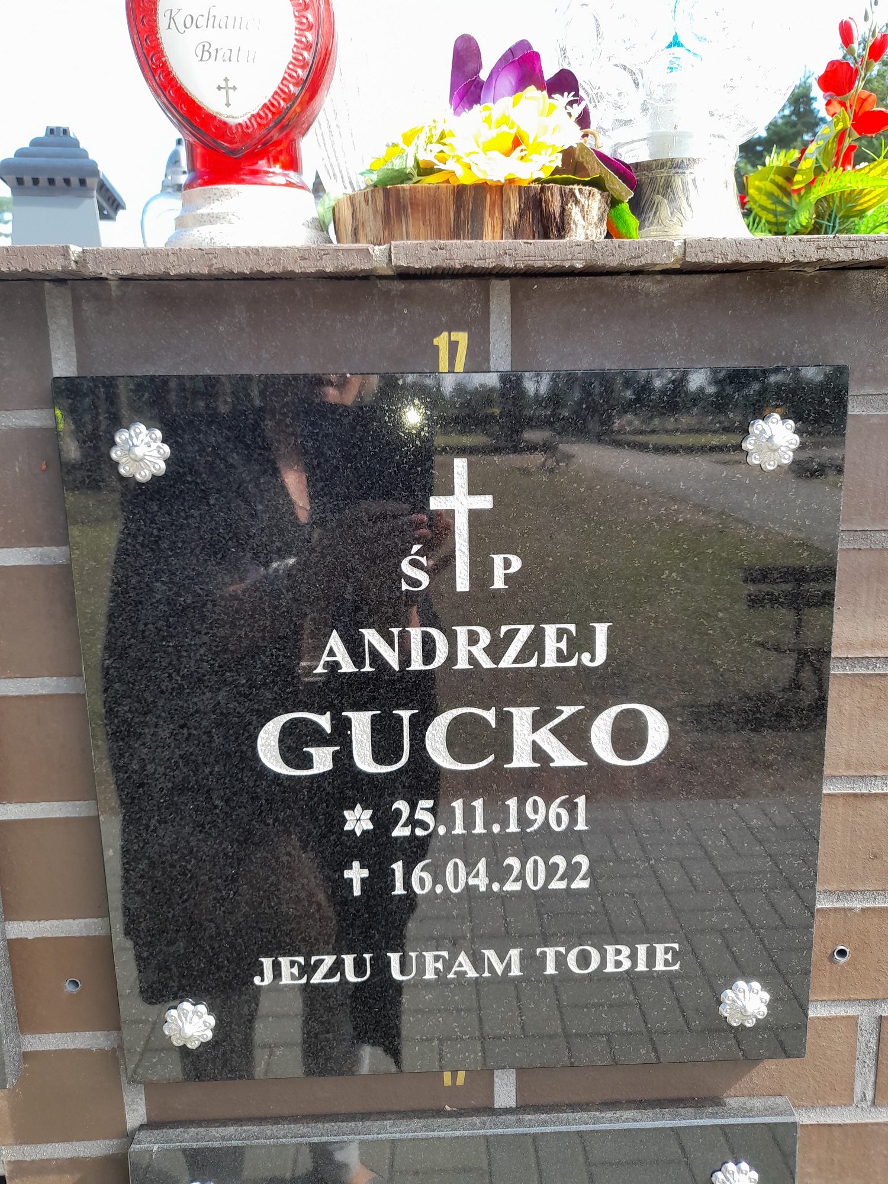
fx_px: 855
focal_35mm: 25
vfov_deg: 69.4
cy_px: 592
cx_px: 444
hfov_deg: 54.9
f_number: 2
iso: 20
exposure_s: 1/100
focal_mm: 4.6
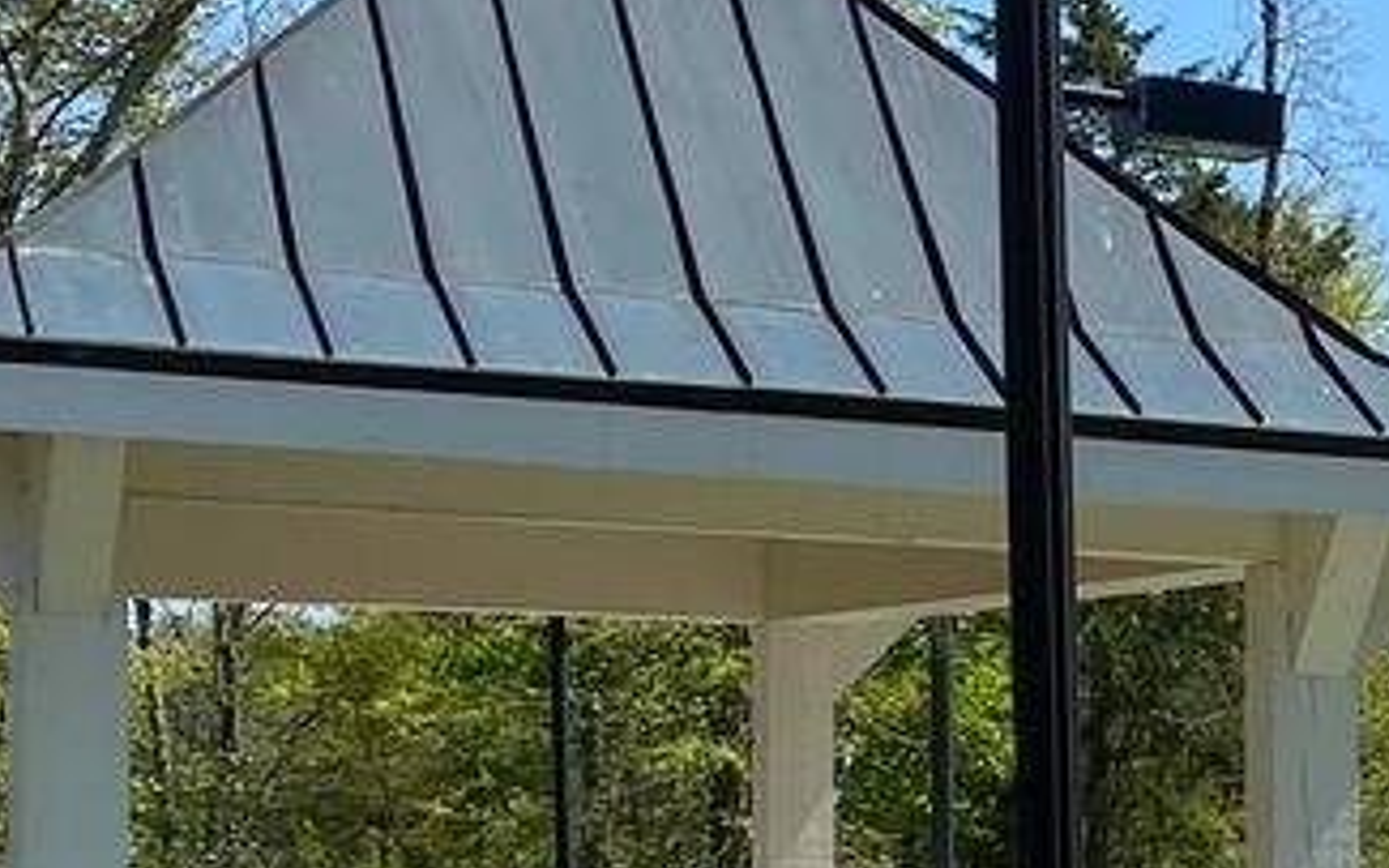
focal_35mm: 122
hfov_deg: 15.8
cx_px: 2064
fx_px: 4617
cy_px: 1176
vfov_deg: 10.5
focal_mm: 4.25
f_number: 1.8
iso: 32
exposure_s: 1/2358
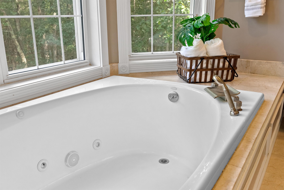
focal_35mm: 35
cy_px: 95
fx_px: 276
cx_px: 142
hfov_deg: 54.4
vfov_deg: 37.9
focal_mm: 35
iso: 320
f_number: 8
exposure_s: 1/4
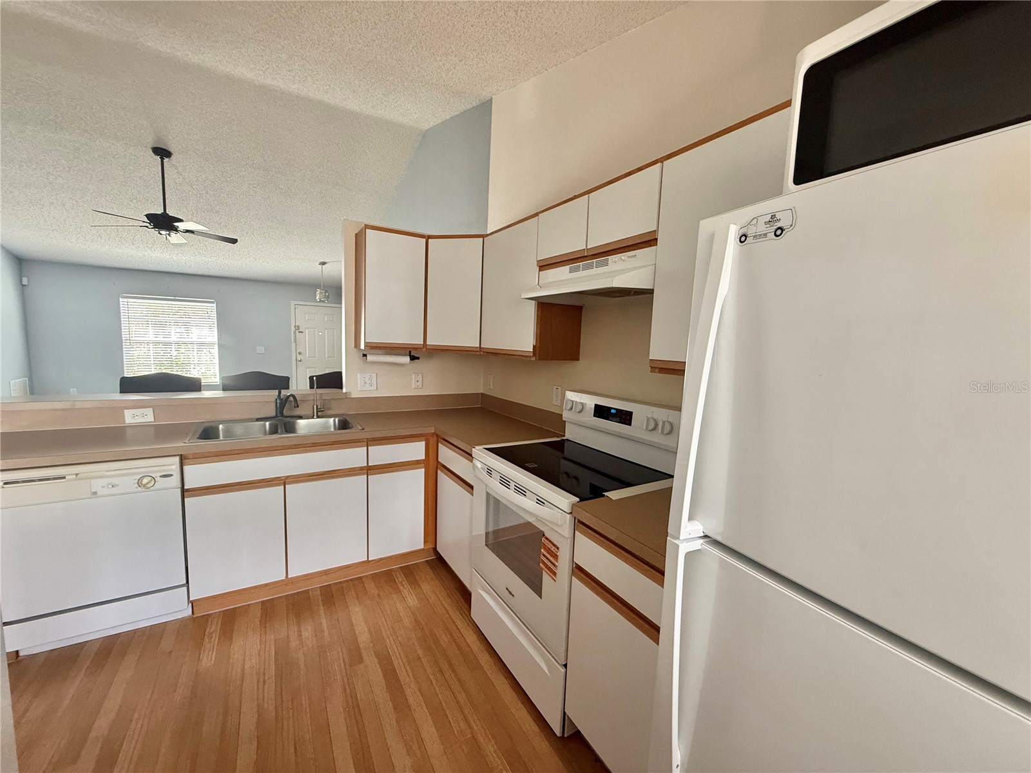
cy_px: 386
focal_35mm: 14
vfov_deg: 85.7
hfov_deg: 102.1
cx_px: 516
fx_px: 417
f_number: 2.2
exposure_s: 1/71
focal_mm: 2.22
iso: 320
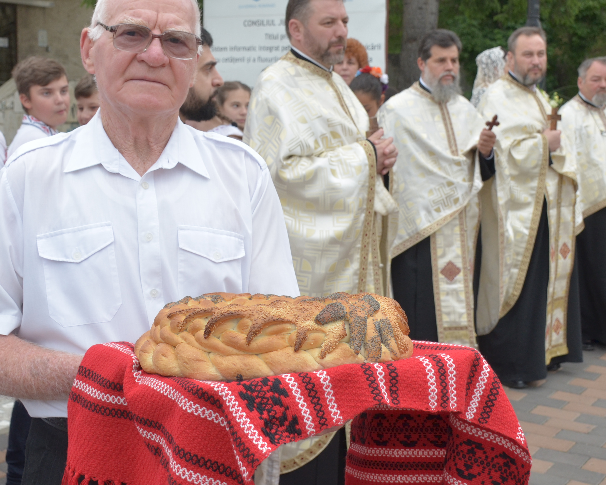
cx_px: 249
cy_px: 183
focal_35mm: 57
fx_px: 1022
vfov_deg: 26.6
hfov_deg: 32.9
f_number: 5
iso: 400
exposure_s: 1/250
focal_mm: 22
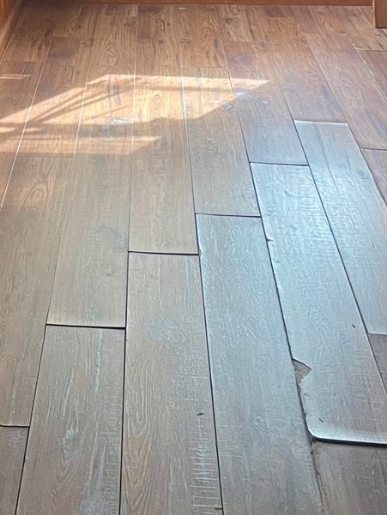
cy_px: -129
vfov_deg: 21.6
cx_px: 80
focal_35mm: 83
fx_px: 1237
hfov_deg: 17.6
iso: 125
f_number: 1.6
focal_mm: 4.2
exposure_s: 1/83
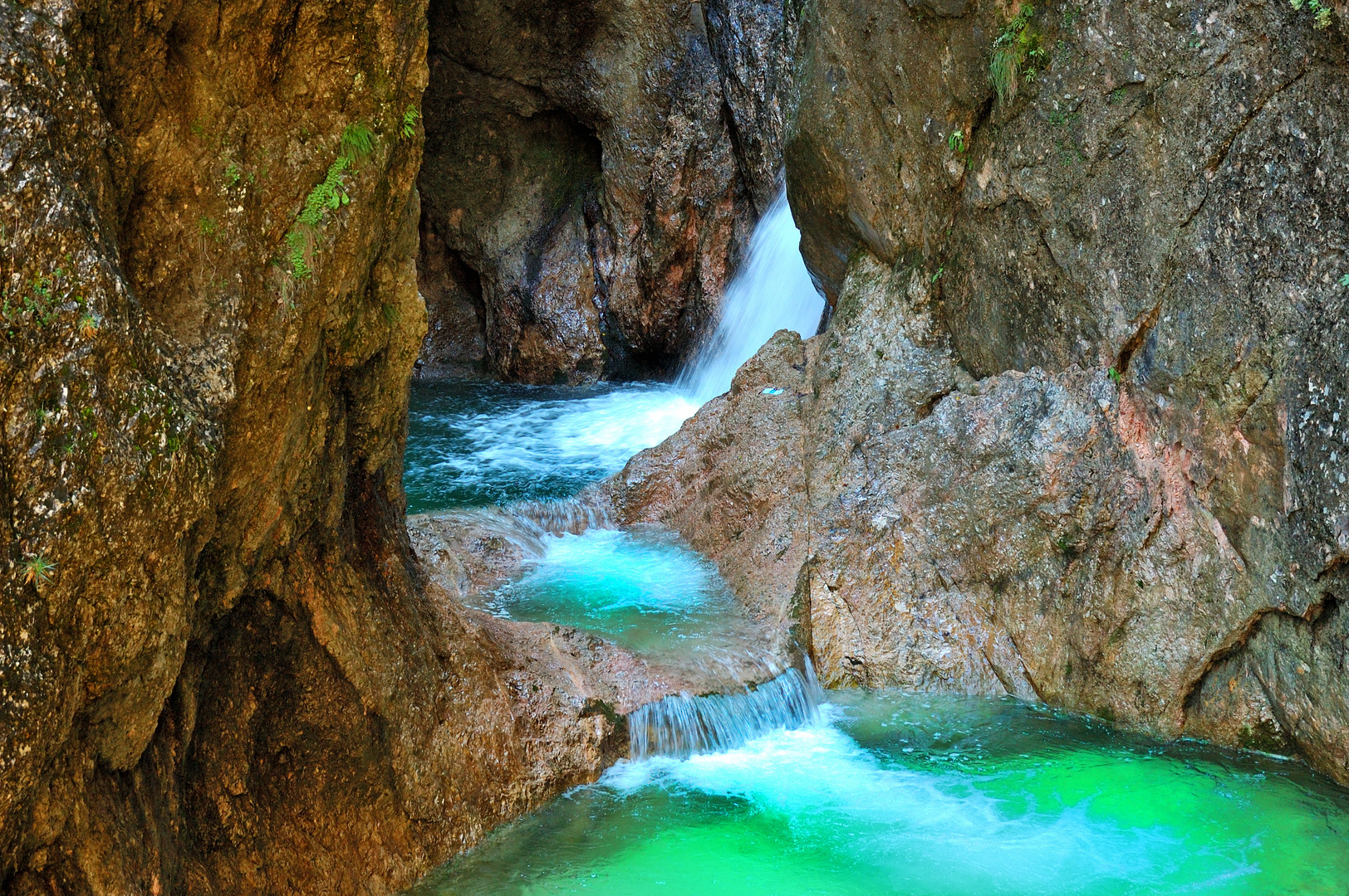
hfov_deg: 38.9
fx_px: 1909
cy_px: 448
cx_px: 674
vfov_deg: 26.4
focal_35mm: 51
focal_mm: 34
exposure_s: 1/30
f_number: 4.2
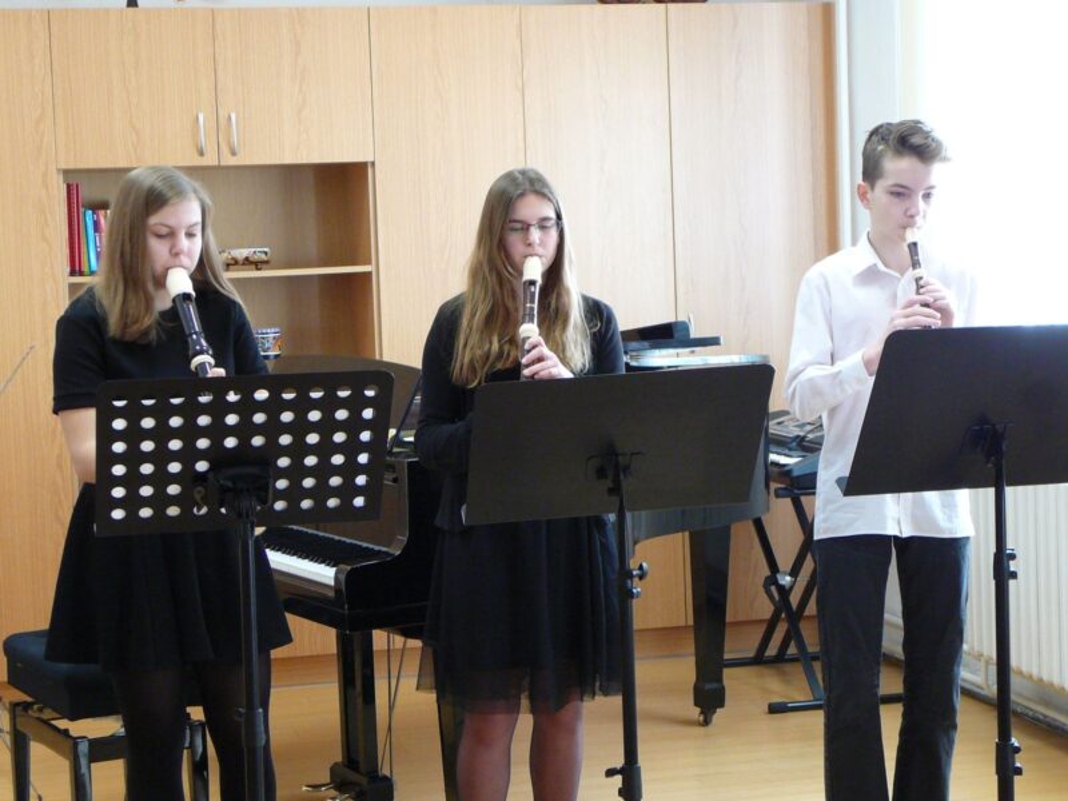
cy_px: 400
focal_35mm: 77
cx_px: 534
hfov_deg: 25.3
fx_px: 2376
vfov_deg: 19.1
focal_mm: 11.5
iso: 200
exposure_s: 1/15
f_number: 3.7
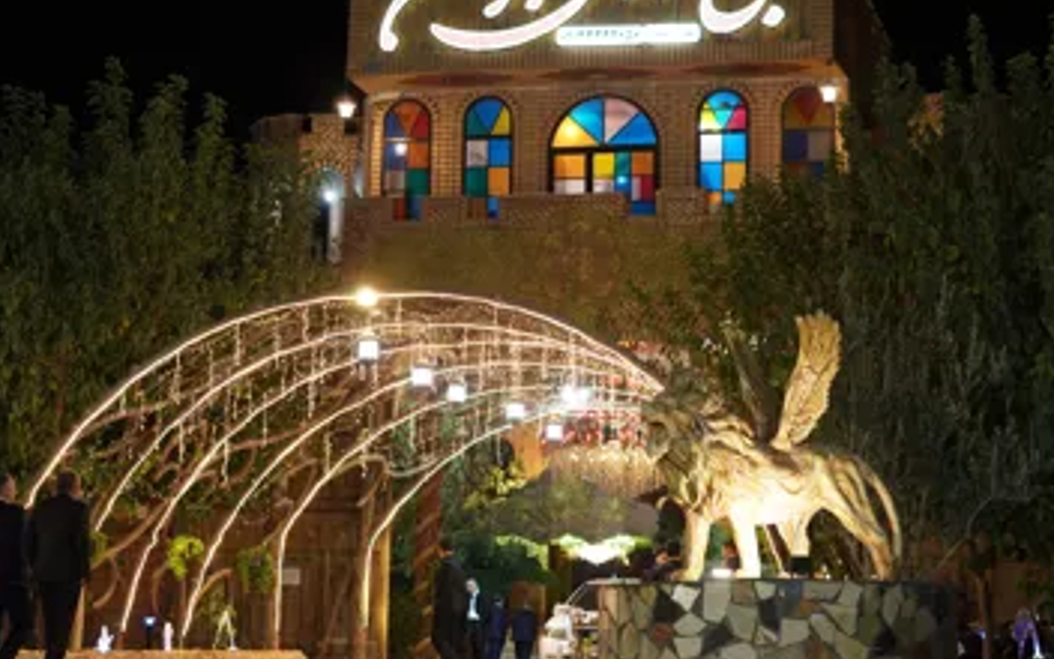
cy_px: 298
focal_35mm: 87
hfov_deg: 23.8
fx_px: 2499
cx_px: 464
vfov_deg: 15.0
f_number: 2.2
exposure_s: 1/100
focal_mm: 50
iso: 500
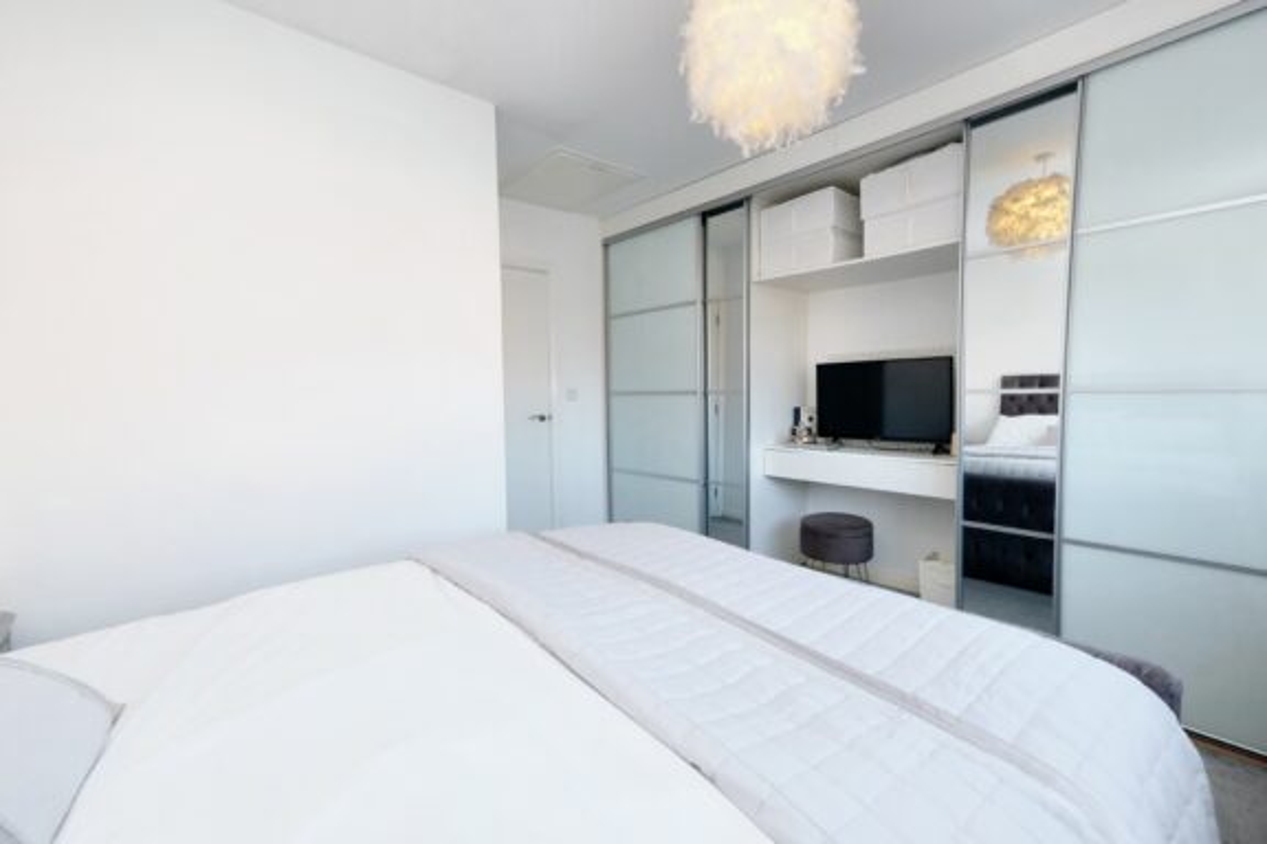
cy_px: 422
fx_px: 528
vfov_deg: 77.3
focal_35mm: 15
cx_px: 634
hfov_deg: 100.4
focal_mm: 10
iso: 4000
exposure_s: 1/300
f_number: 5.6
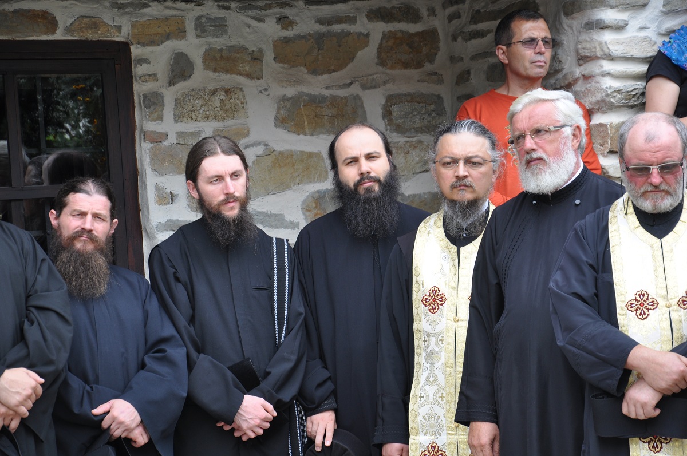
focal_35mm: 128
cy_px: 228
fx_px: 2430
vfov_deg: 10.7
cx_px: 344
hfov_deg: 16.1
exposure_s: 1/80
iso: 200
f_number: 5.6
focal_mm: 85
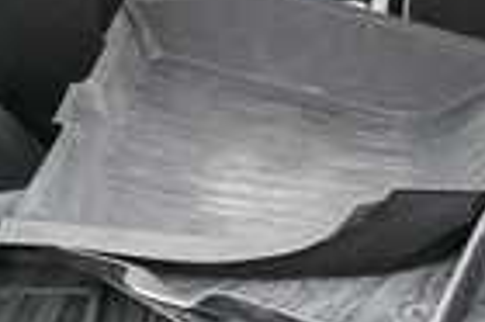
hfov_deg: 23.5
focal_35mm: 86
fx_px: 1157
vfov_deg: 15.8
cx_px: 329
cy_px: 185
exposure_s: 1/125
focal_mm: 20
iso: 1250
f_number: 5.6
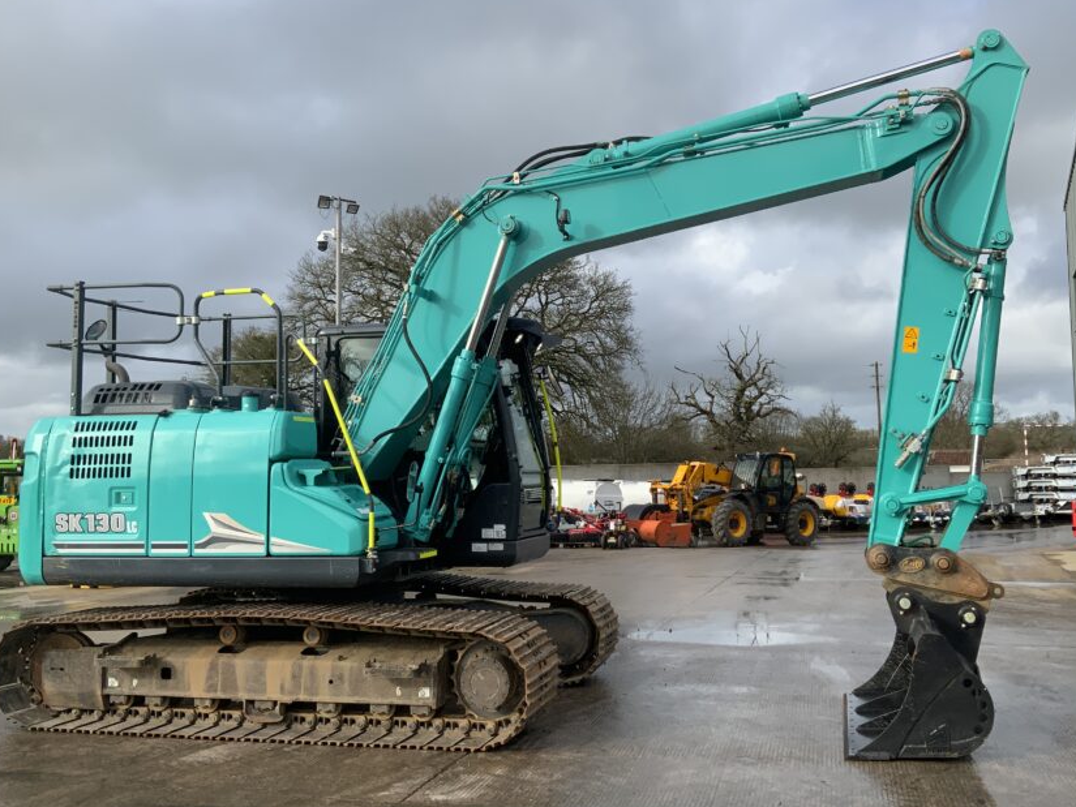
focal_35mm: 36
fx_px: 1119
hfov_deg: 51.3
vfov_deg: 39.7
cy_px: 381
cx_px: 570
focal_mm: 3
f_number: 1.8
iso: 16
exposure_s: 1/1342
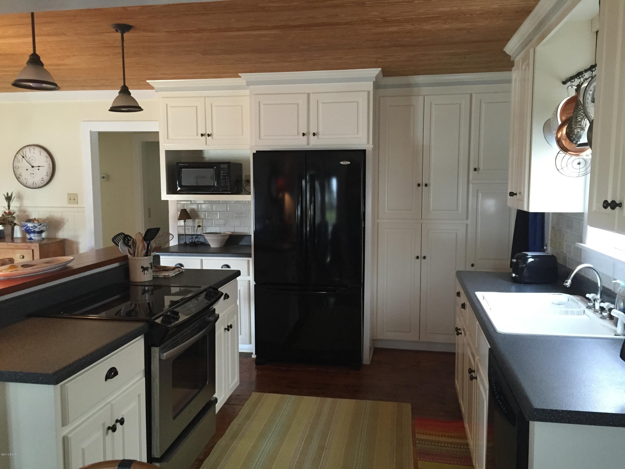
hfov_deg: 61.7
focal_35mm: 29
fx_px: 524
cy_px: 234
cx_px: 312
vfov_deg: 48.2
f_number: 2.2
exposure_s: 1/30
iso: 200
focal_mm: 4.15
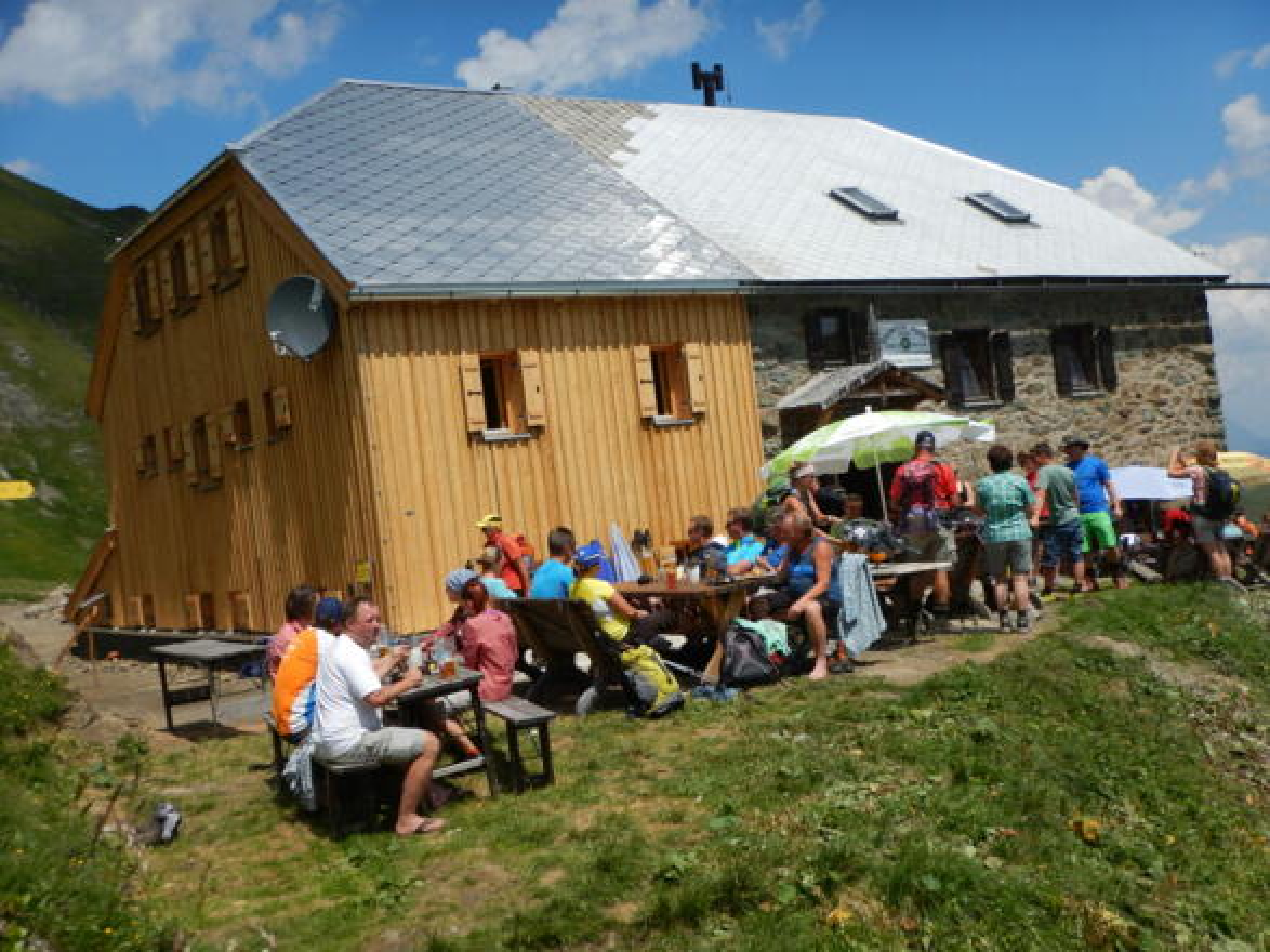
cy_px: 476
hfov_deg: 50.1
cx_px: 635
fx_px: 1357
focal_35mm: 37
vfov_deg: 38.7
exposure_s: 1/400
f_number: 8.4
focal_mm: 6.6
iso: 125
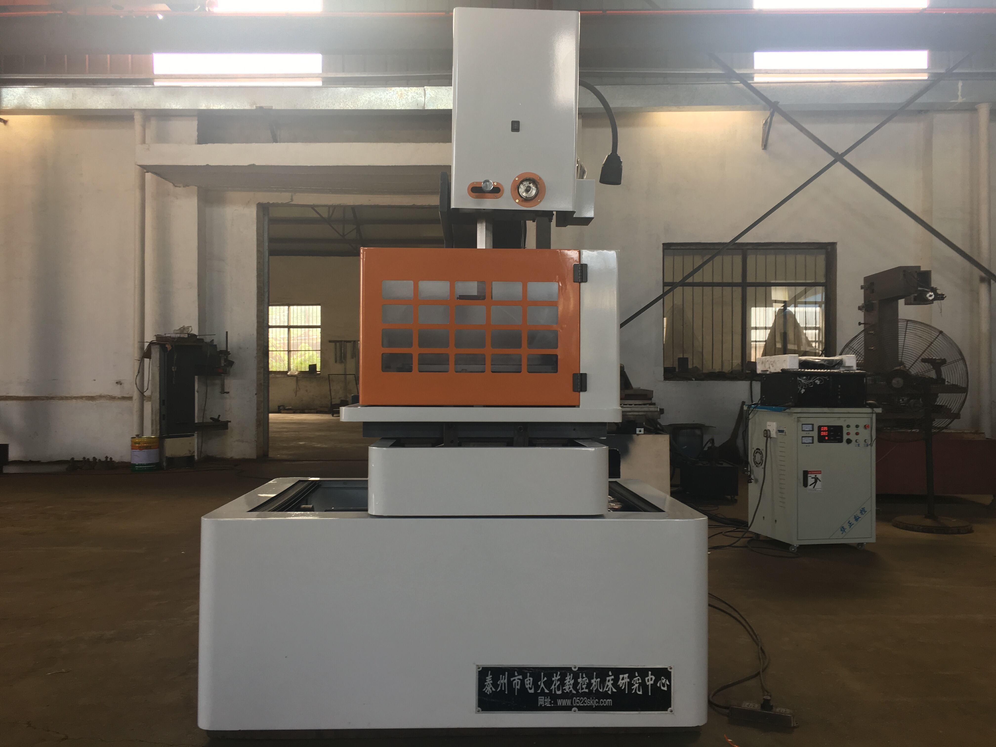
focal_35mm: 29
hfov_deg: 61.7
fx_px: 834
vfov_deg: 48.2
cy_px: 374
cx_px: 498
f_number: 2.2
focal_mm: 4.15
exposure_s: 1/33
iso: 25
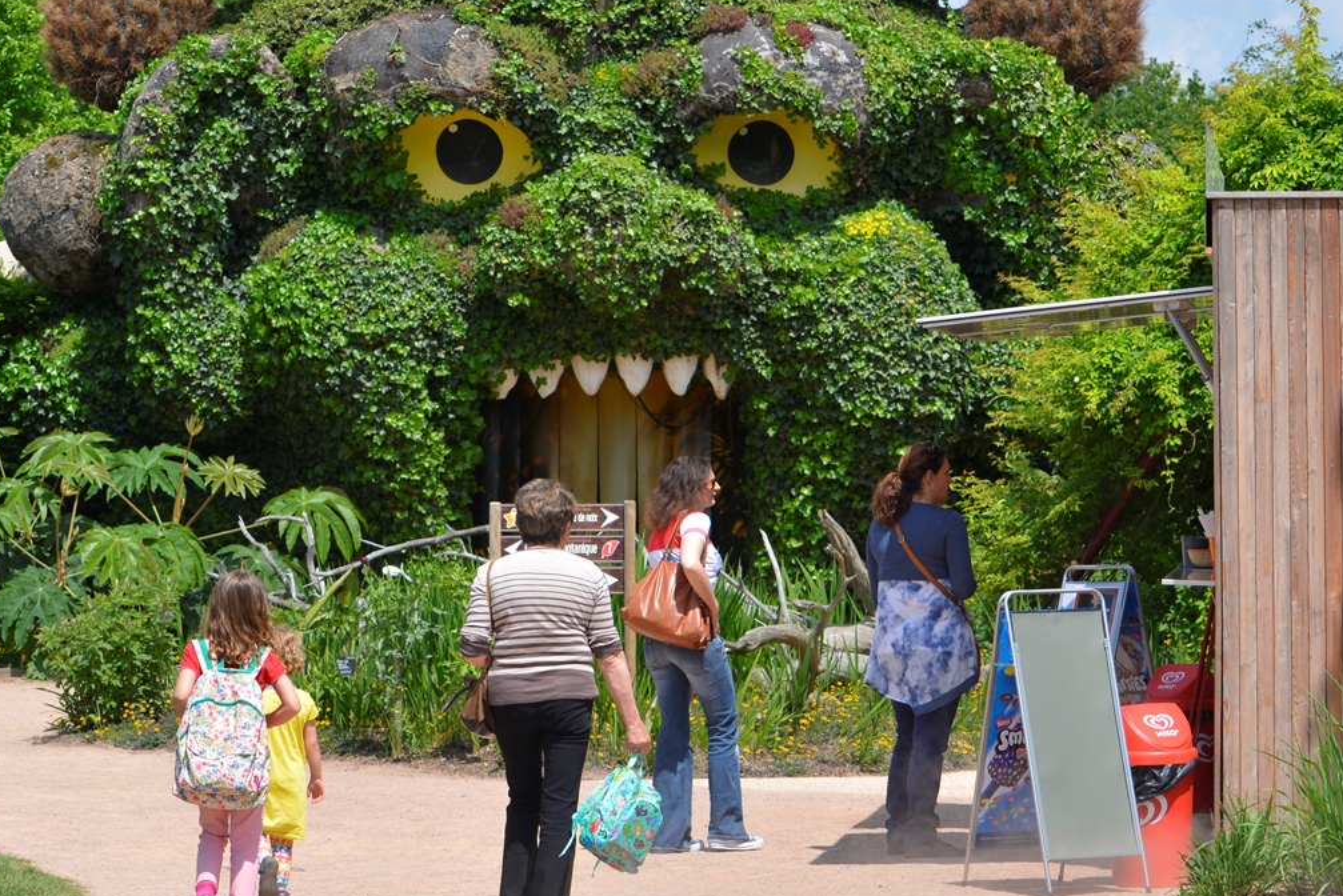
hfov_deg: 12.7
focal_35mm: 162
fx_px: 6045
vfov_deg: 8.5
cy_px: 250
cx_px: 496
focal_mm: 68
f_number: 7.1
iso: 200
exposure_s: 1/800
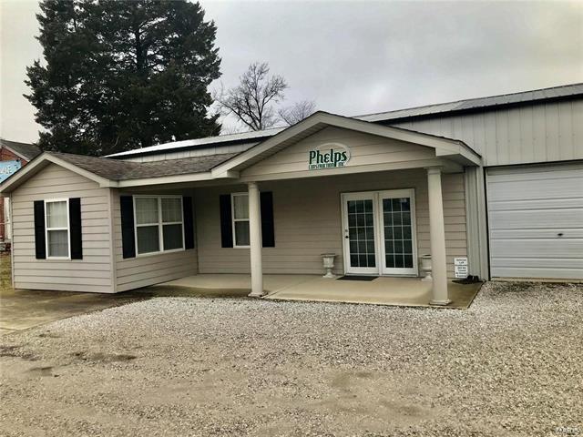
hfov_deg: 63.4
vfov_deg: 49.7
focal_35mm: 28
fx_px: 472
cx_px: 292
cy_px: 218
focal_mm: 3.99
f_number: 1.8
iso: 20
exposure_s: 1/509
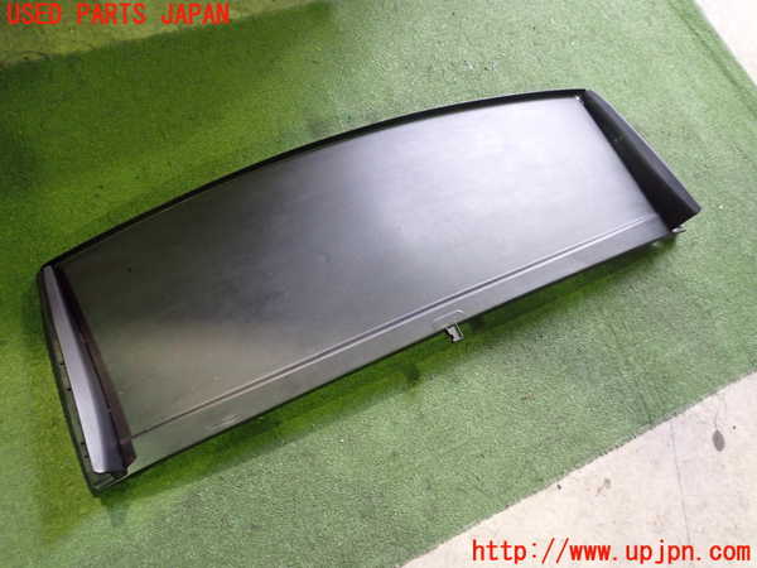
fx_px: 656
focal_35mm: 30
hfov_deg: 60.0
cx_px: 378
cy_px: 284
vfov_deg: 46.8
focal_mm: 5.4
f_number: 2.3
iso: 500
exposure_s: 1/30
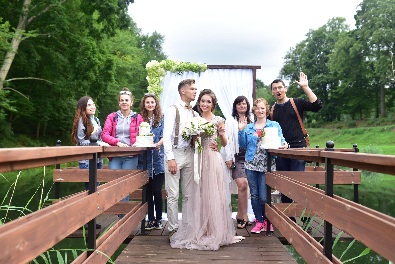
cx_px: 198
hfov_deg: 54.4
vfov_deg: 37.9
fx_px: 384
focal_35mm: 35
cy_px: 132
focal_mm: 35
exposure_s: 1/200
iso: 320
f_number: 3.5
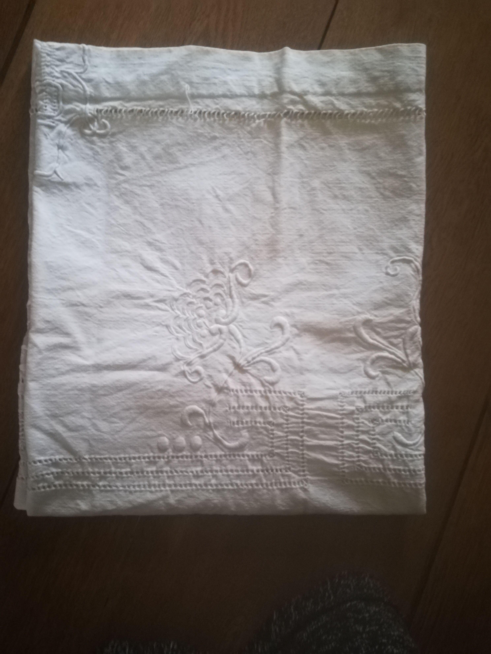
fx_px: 492
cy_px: 327
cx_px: 246
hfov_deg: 53.1
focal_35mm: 26
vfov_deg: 67.3
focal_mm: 3.83
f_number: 2.2
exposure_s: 1/14.3
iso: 800
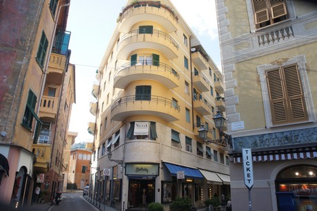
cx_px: 158
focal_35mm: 27
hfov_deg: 67.4
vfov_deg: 47.9
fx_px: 238
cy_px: 106
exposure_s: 1/250
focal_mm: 18
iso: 400
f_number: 7.1
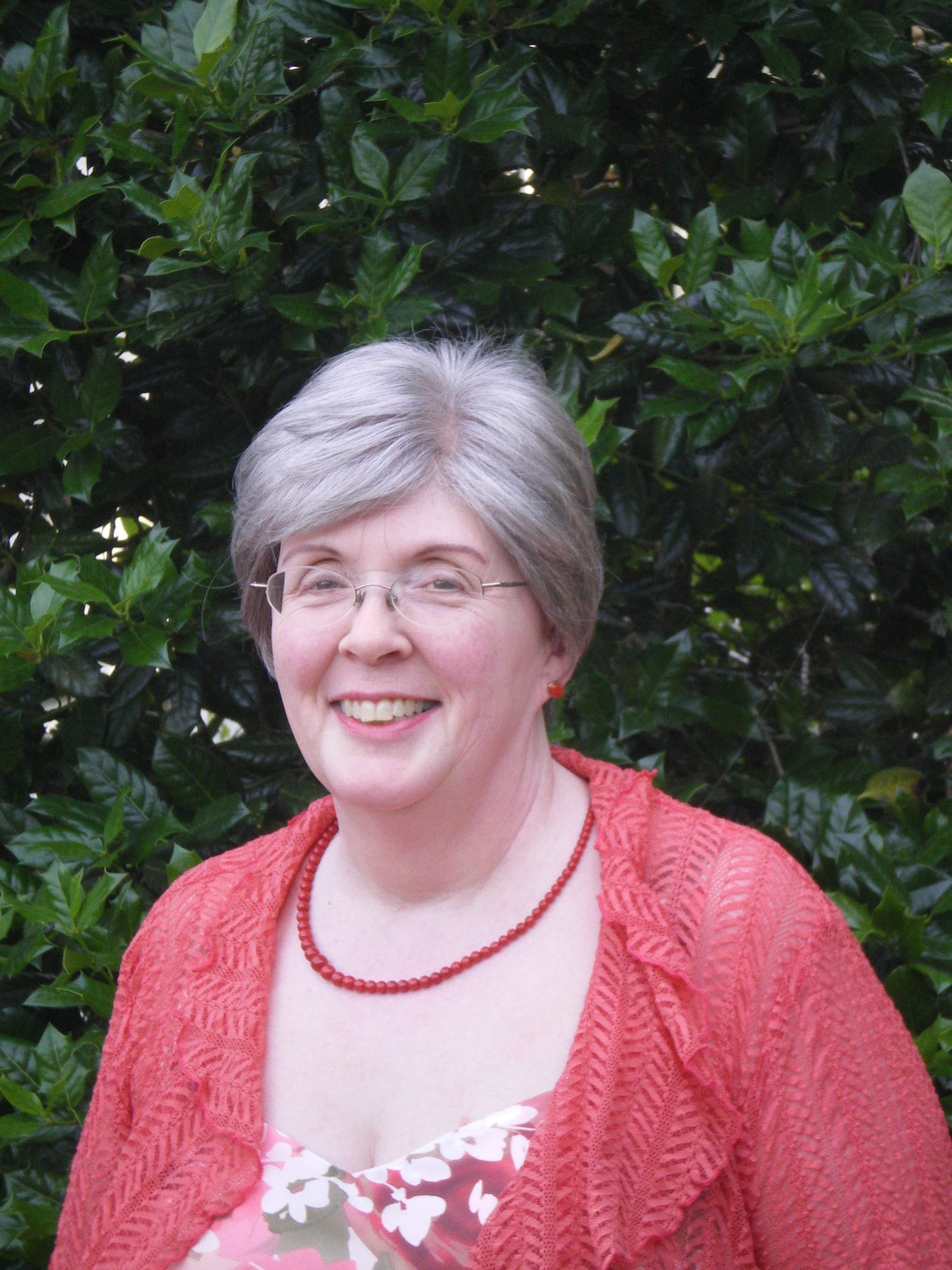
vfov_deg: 17.3
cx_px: 476
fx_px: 4180
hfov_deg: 13.0
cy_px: 635
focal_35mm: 114
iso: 200
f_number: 5.9
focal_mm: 18.9
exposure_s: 1/100
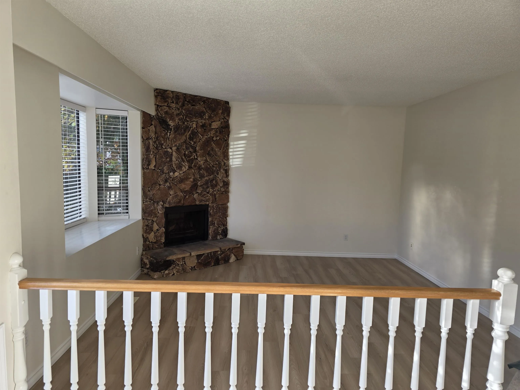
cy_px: 195
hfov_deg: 73.9
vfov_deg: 58.9
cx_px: 260
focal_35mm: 23
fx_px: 346
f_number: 1.7
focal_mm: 6.3
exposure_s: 1/120
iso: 50
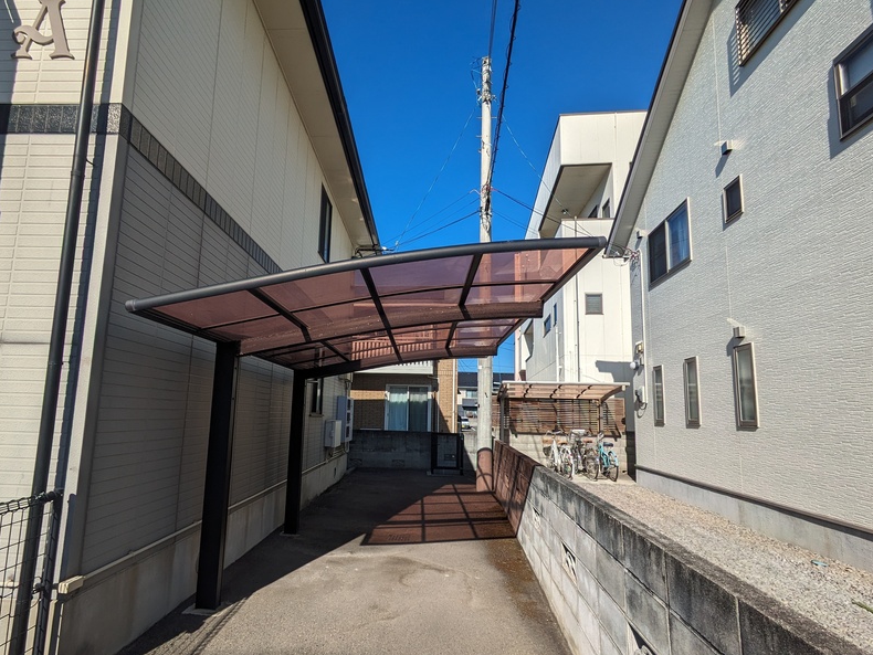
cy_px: 361
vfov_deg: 74.5
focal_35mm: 17
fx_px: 429
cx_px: 404
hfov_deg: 90.8
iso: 46
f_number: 2.2
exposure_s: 1/3205
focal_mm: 1.83
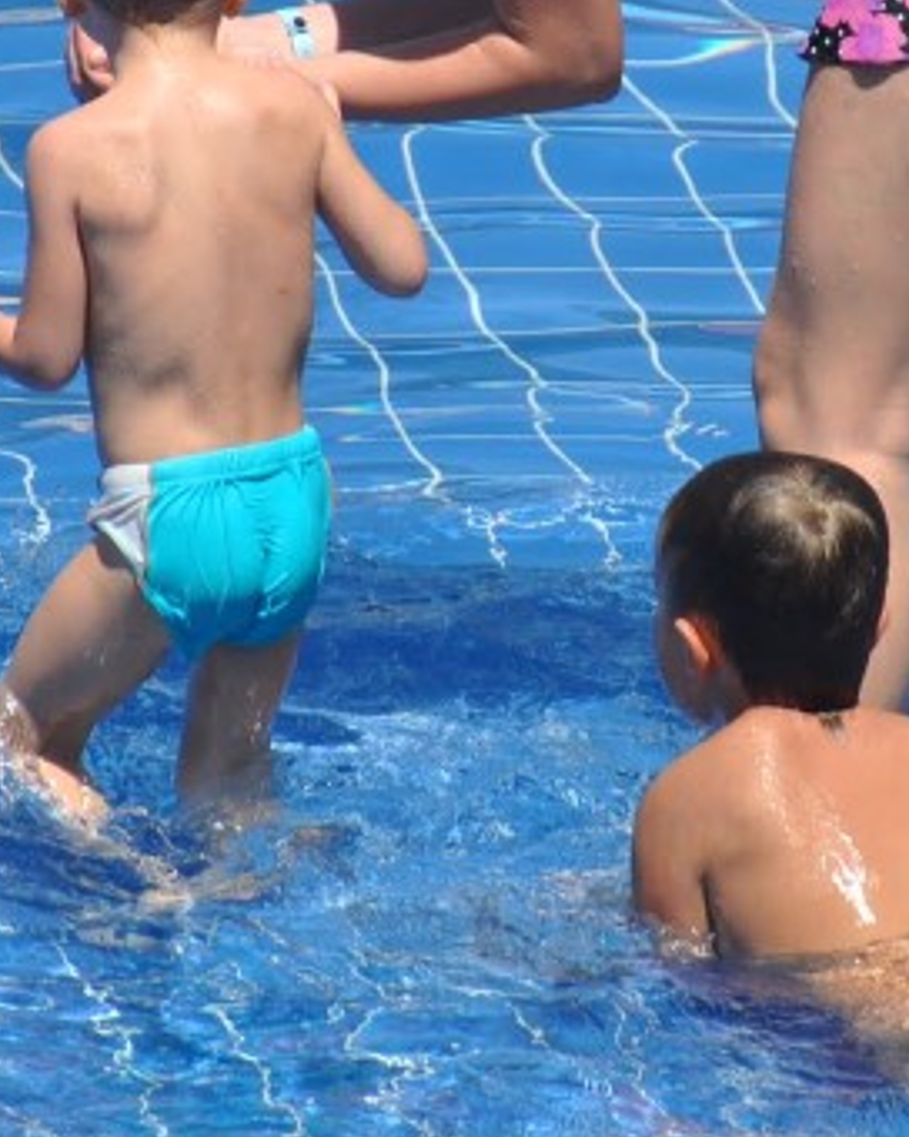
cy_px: 294
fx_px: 31947
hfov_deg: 1.6
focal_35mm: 950
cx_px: 637
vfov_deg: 2.0
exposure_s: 1/1000
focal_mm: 200
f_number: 5.6
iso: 200
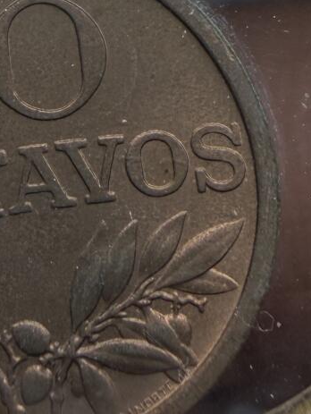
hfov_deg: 14.5
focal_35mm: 101
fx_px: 1208
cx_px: 15
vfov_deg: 18.4
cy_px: -83
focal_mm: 2.22
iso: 50
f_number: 2.2
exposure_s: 1/502
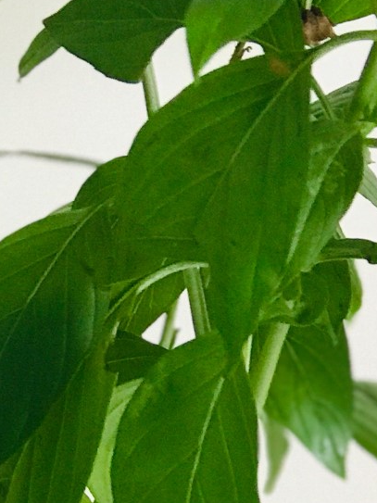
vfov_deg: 8.3
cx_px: 66
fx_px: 3486
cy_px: 281
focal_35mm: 240
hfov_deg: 6.2
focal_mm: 6.6
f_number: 2.8
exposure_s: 1/50
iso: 64
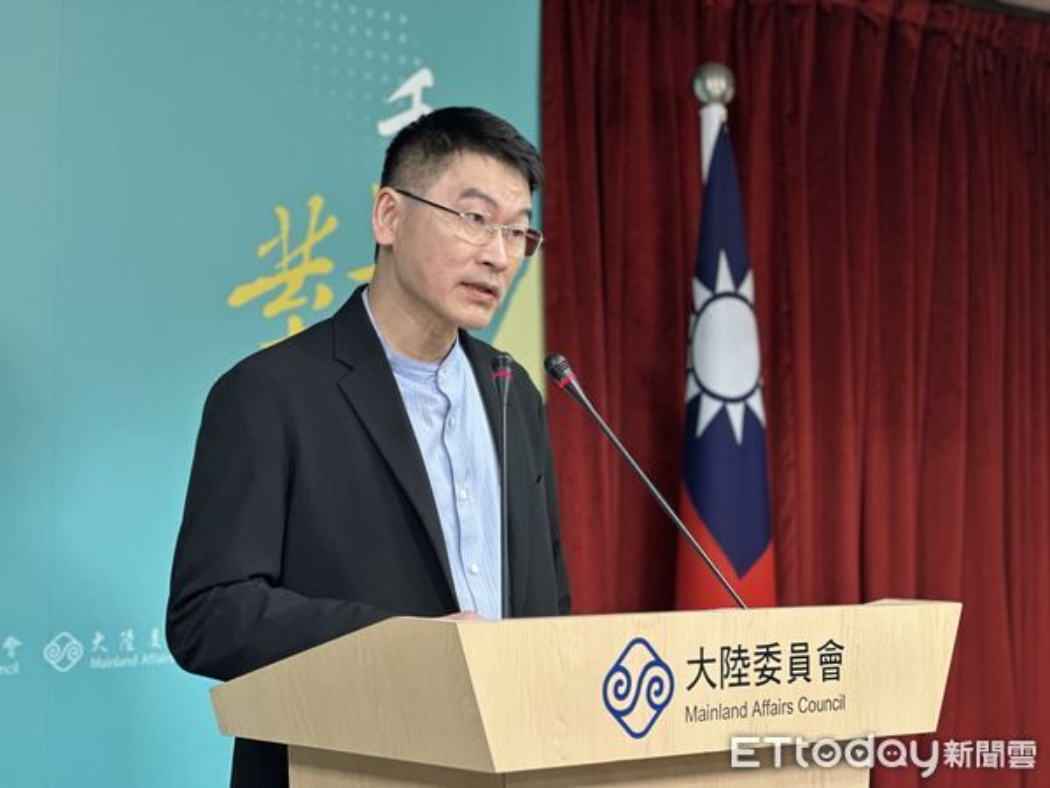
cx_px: 525
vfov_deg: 19.1
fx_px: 2336
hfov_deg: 25.3
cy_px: 394
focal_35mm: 77
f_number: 2.8
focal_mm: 9
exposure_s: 1/60
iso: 160
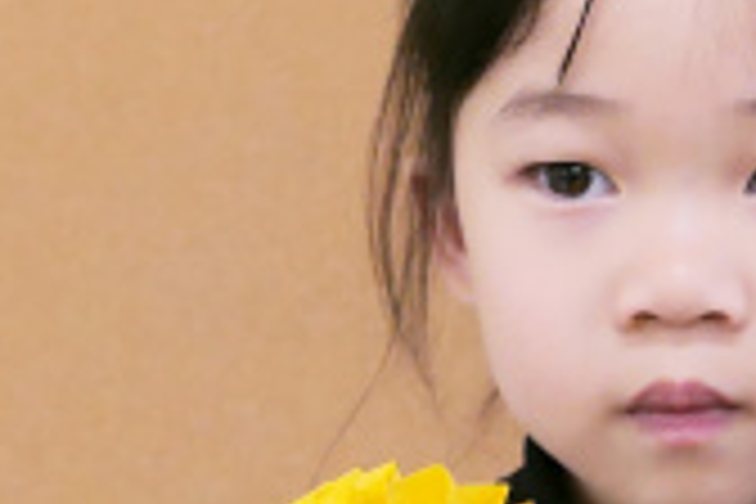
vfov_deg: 10.1
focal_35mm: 134
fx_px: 2814
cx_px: 542
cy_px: 632
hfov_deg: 15.3
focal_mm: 10.9
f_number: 2.8
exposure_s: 1/125
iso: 200
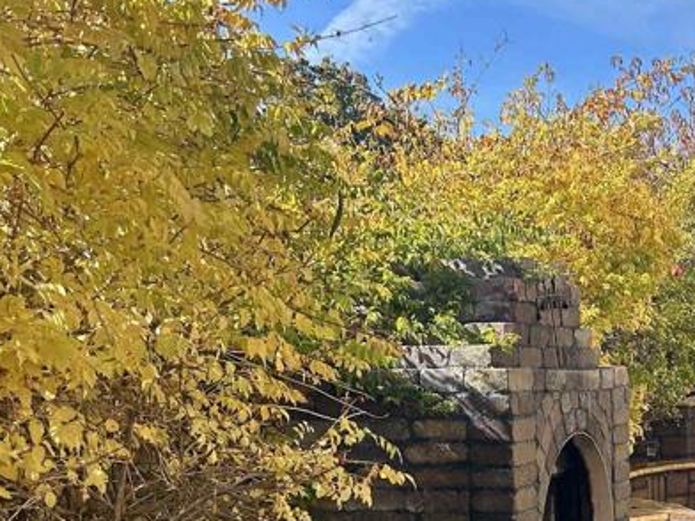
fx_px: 1365
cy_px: 599
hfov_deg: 27.2
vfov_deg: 20.4
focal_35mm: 68
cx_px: 665
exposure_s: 1/1079
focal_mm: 5.7
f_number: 1.5
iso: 50
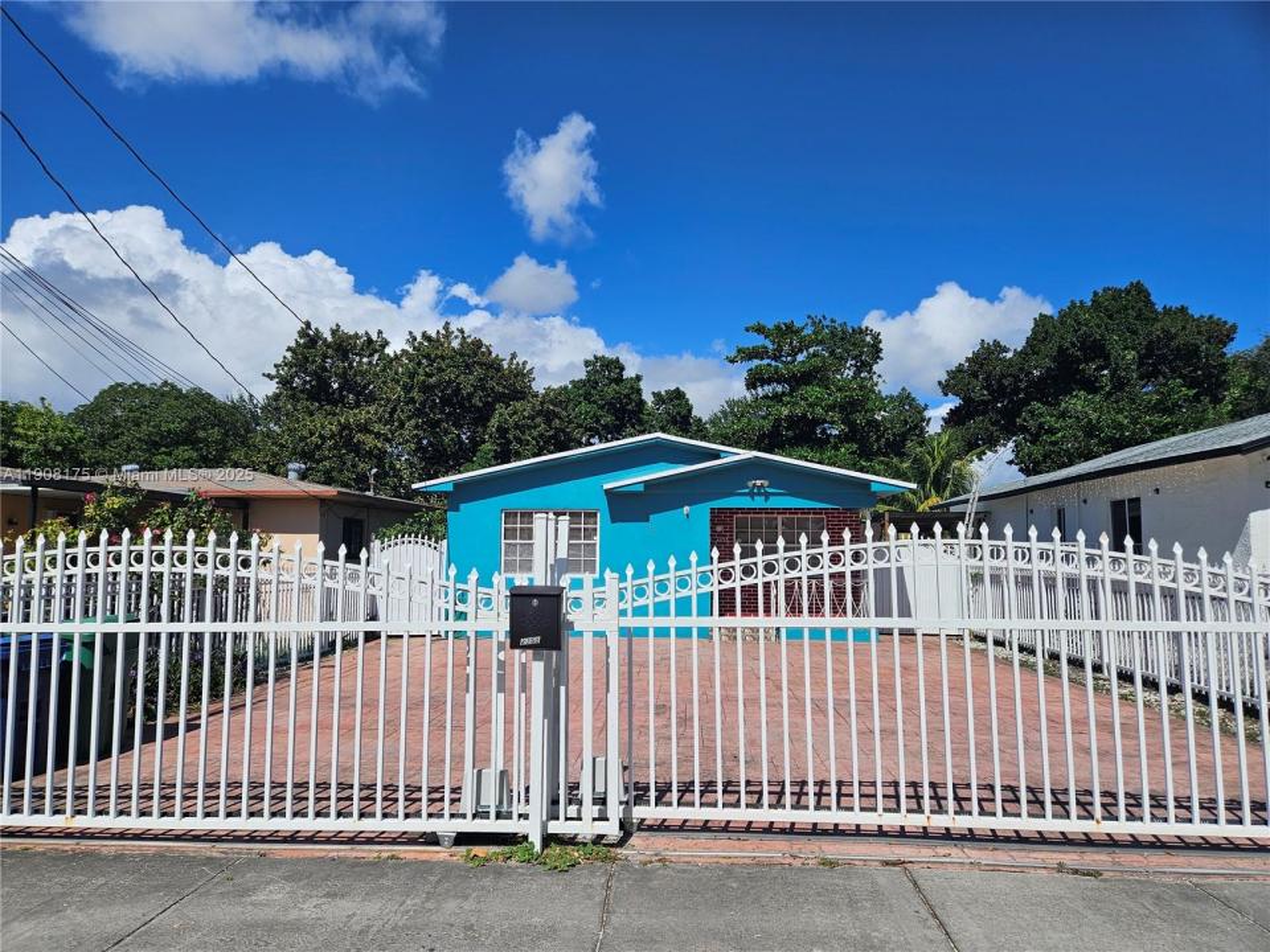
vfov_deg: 58.9
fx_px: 844
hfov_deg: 73.9
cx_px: 635
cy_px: 476
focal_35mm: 23
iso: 25
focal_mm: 5.4
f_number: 1.8
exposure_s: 1/4244
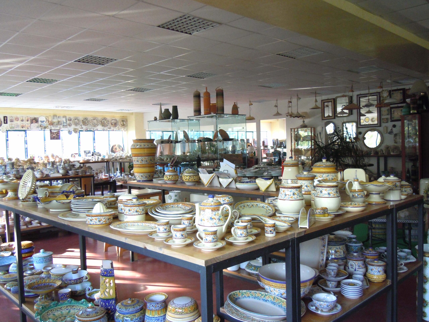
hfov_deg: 60.0
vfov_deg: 46.8
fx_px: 372
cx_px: 214
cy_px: 161
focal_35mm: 30
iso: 320
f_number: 3.5
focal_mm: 5.4
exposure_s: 1/60
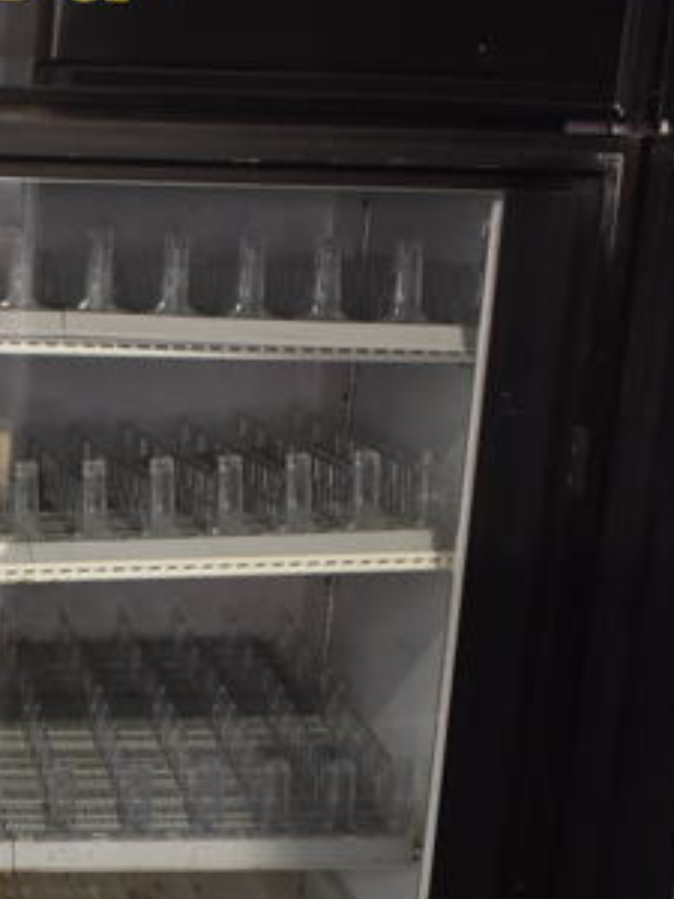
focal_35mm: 79
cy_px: 850
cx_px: -216
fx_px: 2051
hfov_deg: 17.4
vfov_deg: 23.9
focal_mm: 18
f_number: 3.5
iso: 900
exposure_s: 1/30
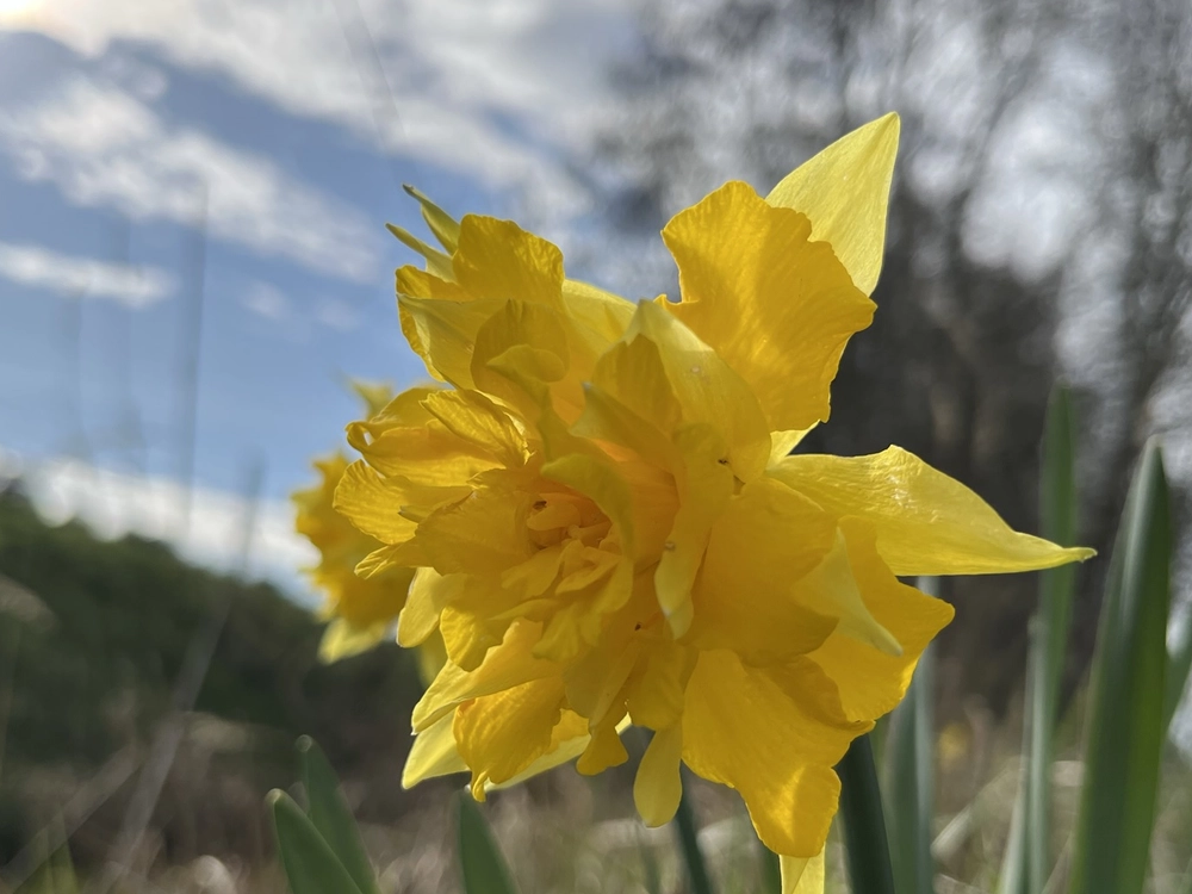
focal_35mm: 39
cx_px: 558
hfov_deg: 47.8
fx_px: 1343
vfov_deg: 36.8
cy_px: 508
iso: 50
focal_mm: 5.1
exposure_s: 1/6494
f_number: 1.6
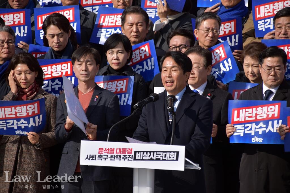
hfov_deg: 8.1
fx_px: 2054
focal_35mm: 255
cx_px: 145
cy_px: 96
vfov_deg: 5.4
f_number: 6.3
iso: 100
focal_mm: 170
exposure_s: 1/640
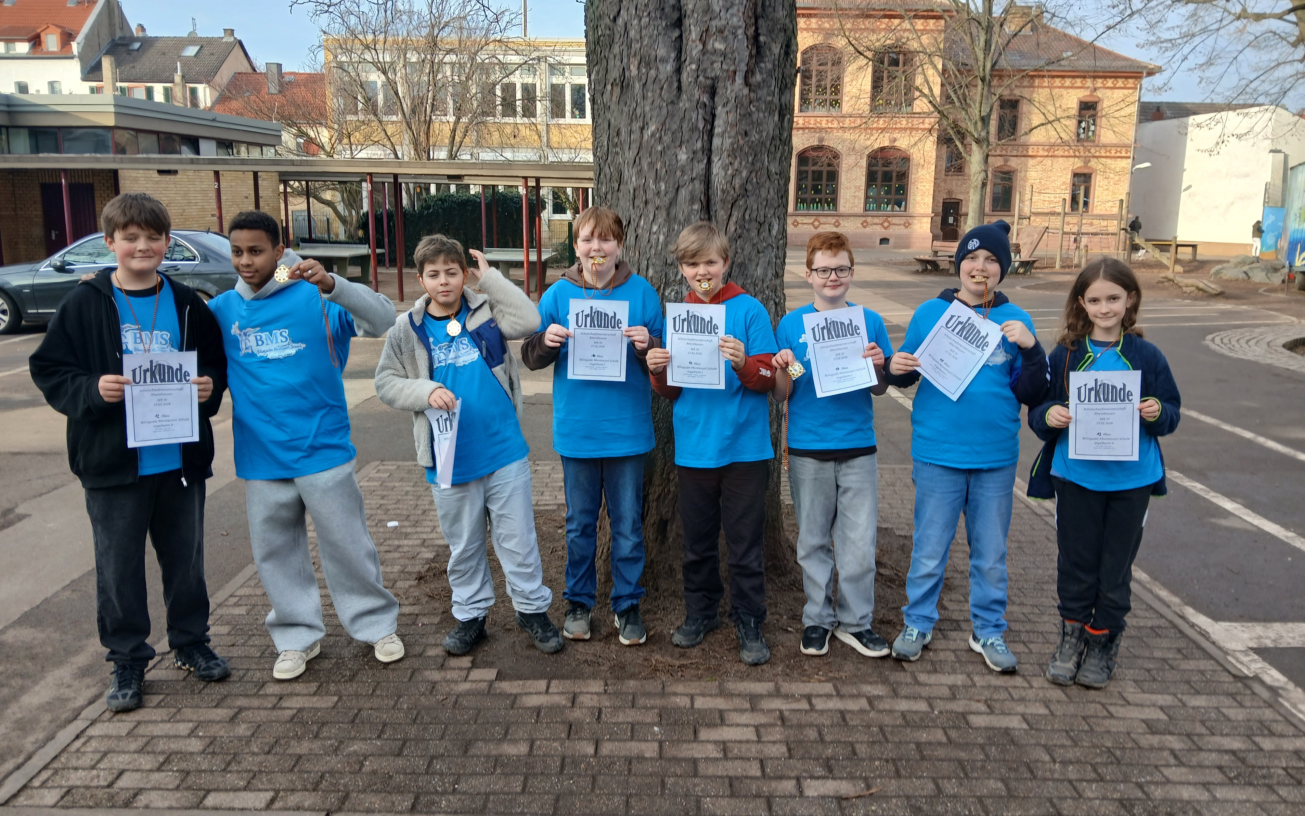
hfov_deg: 66.5
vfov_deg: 44.5
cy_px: 415
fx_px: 996
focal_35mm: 28
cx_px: 654
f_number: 1.8
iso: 25
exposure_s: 1/100
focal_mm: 3.98
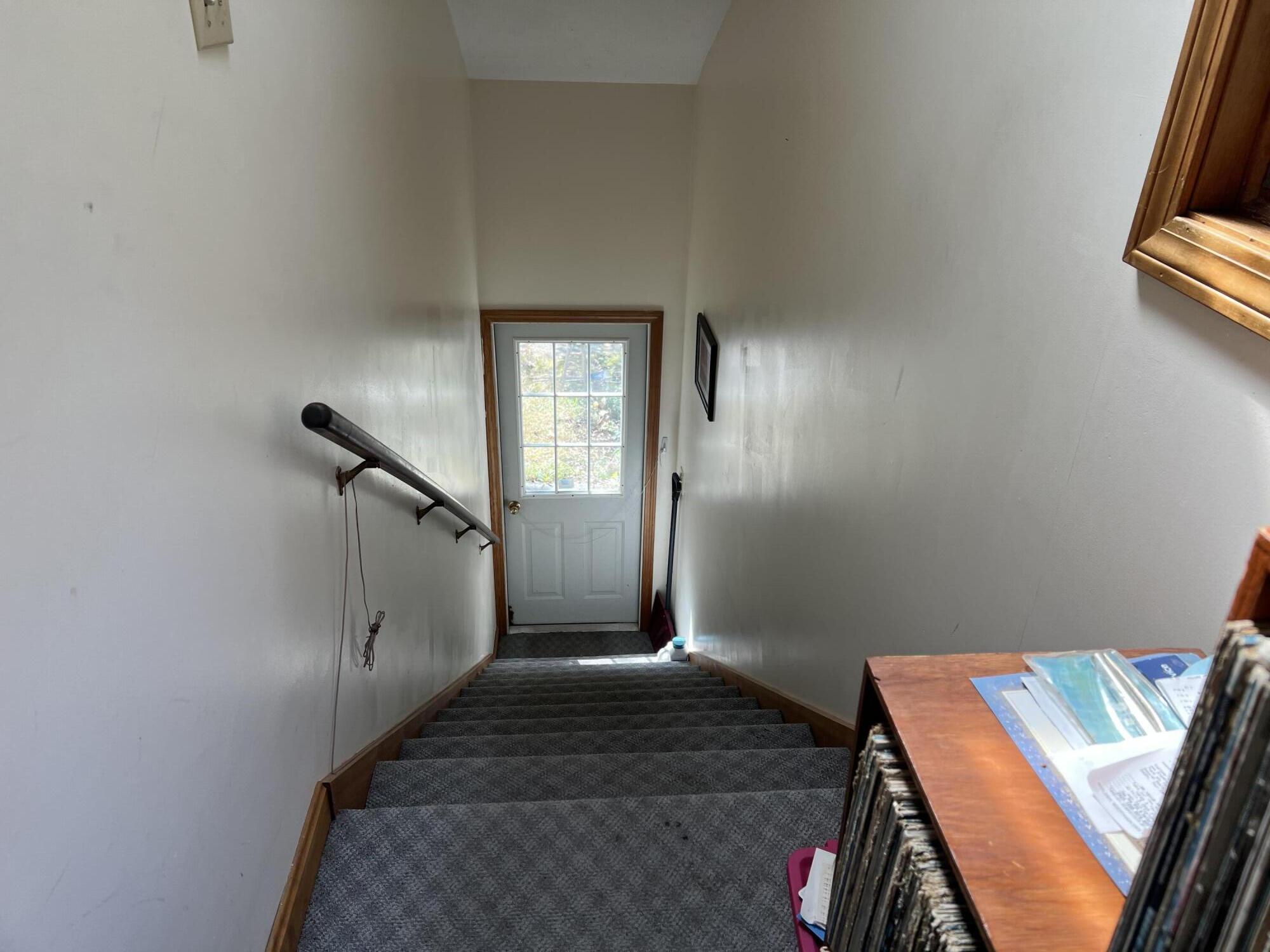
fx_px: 954
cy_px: 476
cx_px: 635
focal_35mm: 26
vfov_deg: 53.1
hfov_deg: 67.3
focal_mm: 5.7
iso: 40
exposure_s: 1/198
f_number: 1.5
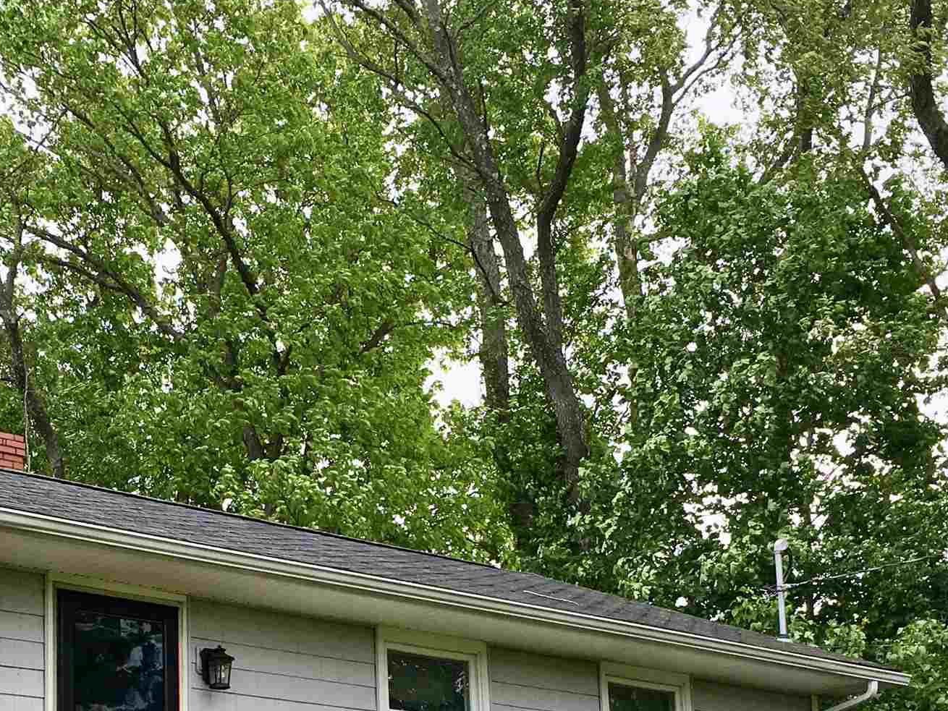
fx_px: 1863
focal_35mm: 68
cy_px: 700
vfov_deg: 20.9
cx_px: 347
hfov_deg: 28.4
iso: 25
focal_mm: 4.15
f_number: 2.2
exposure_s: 1/657
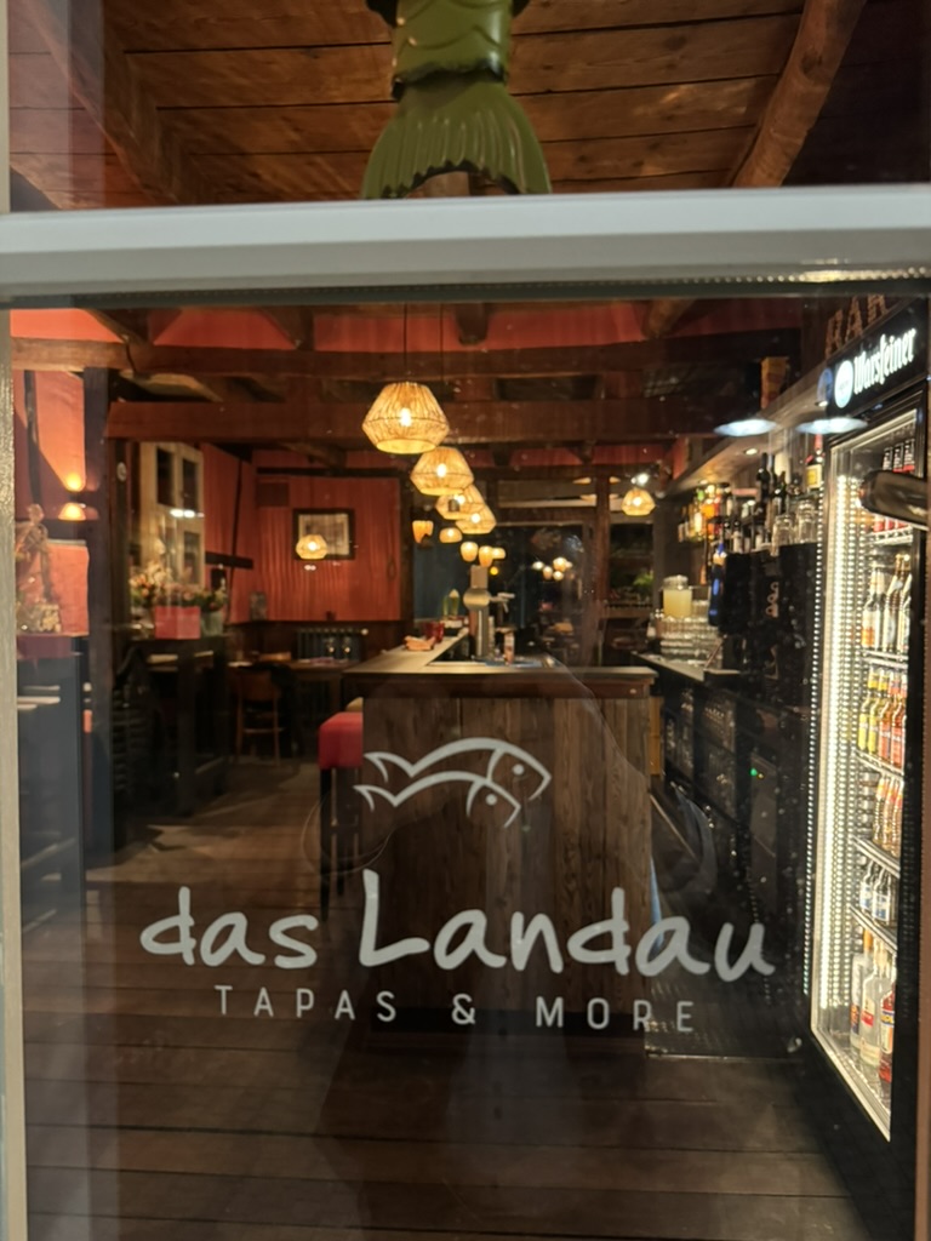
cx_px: 466
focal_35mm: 24
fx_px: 861
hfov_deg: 56.8
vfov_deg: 71.6
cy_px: 620
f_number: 1.78
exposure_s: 1/33
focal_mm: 6.86
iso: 1000
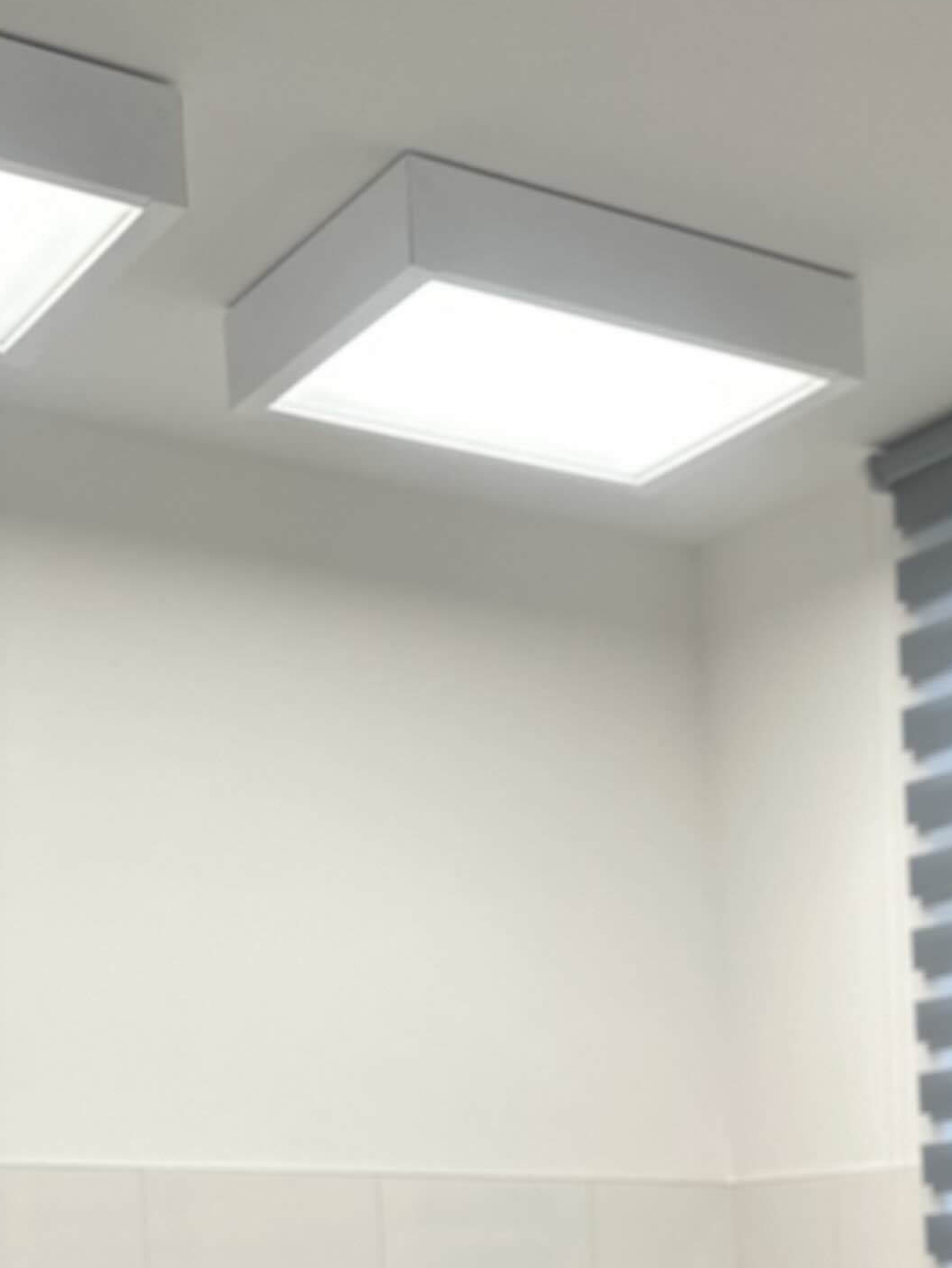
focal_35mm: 69
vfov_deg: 25.4
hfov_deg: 19.1
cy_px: 1507
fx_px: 2529
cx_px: 1360
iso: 64
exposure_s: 1/238
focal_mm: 6.86
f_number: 1.78
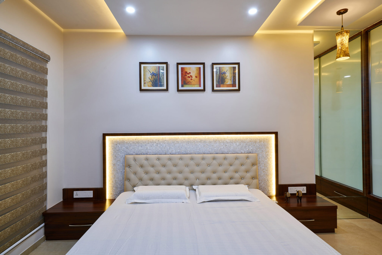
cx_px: 191
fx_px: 191
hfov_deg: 90.0
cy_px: 128
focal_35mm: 18
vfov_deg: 67.4
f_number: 10
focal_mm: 18
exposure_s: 1/1.25
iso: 100
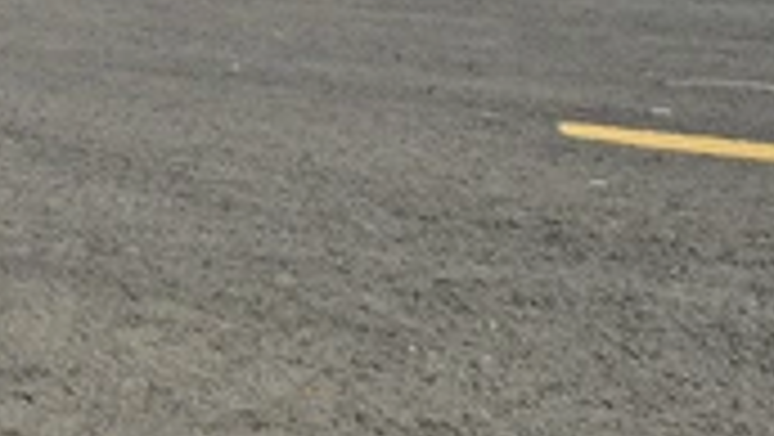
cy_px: -171
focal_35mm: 70
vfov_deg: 16.1
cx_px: -243
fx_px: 1438
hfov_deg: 25.7
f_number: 1.8
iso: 25
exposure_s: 1/2120
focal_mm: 5.4
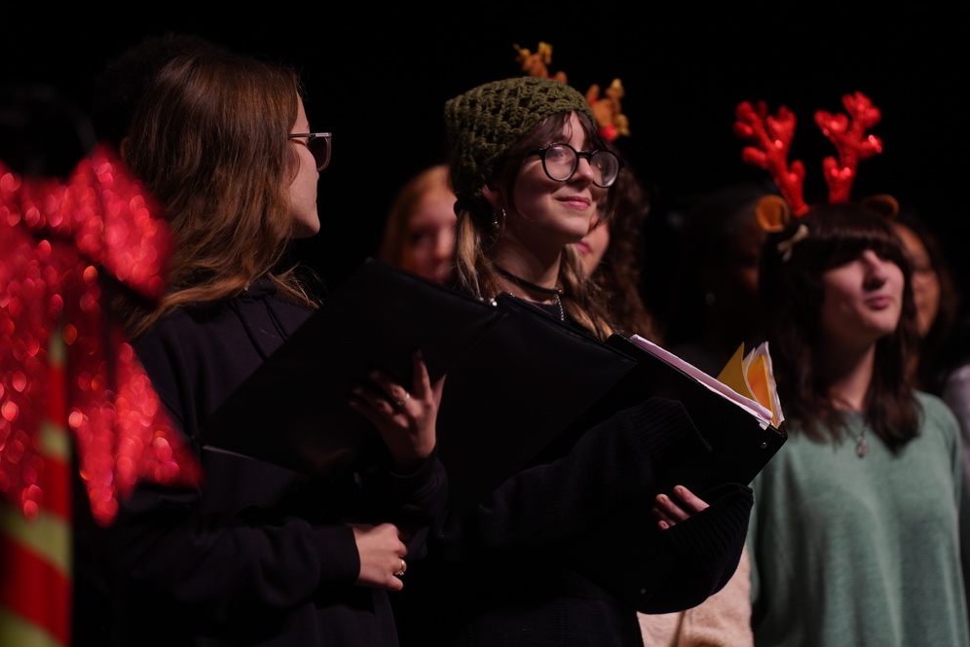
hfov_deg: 11.1
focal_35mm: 185
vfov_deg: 7.4
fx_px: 4987
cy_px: 326
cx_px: 492
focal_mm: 180
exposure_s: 1/250
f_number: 2.8
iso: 320
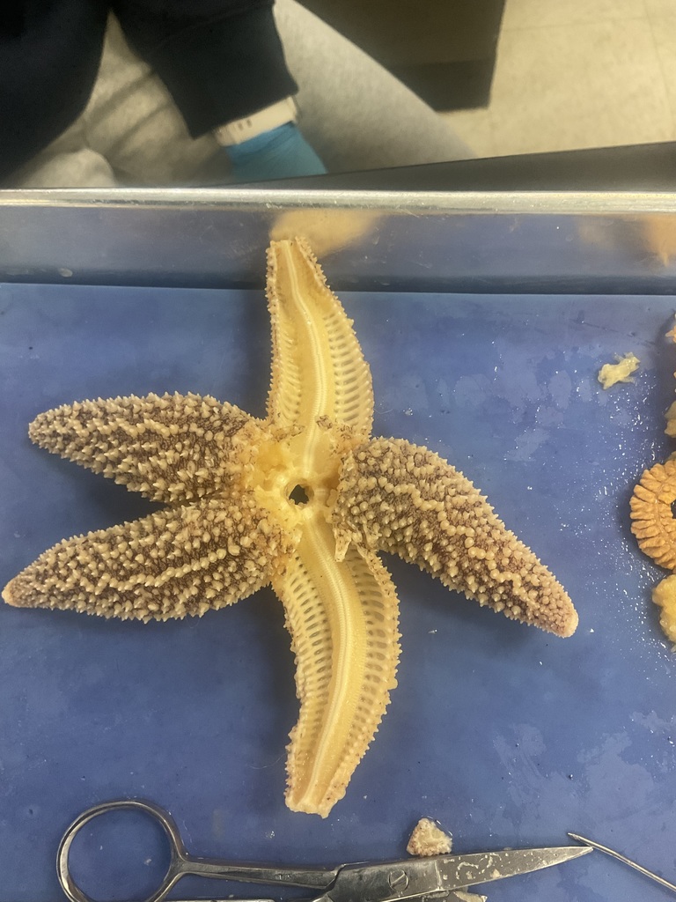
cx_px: 338
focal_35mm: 29
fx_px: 755
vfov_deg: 61.7
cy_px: 451
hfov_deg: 48.2
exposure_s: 1/60
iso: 125
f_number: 1.8
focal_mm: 3
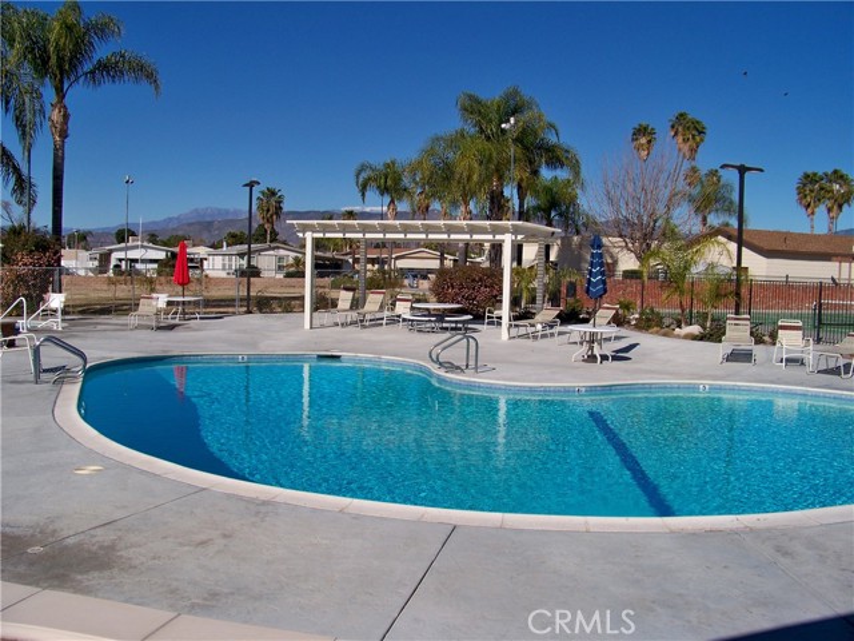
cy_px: 320
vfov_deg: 42.9
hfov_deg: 55.4
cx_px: 427
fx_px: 814
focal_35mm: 33
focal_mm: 5.85
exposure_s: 1/1250
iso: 64
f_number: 4
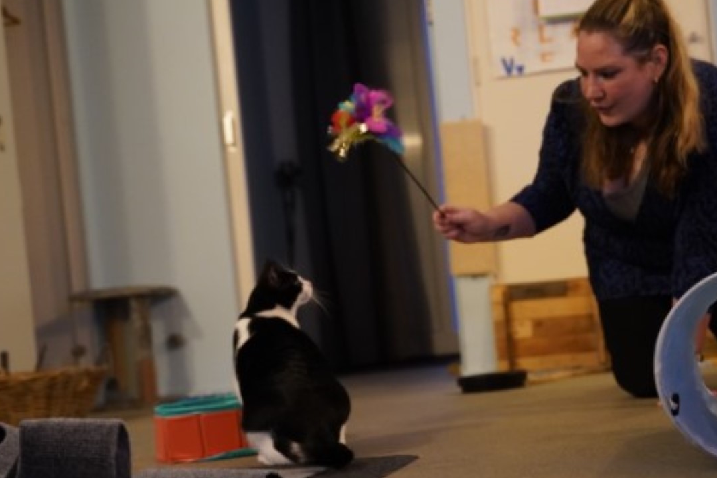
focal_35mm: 62
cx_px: 428
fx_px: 1235
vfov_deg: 21.8
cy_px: 312
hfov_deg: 32.3
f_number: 2.8
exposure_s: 1/50
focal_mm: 41
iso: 6400
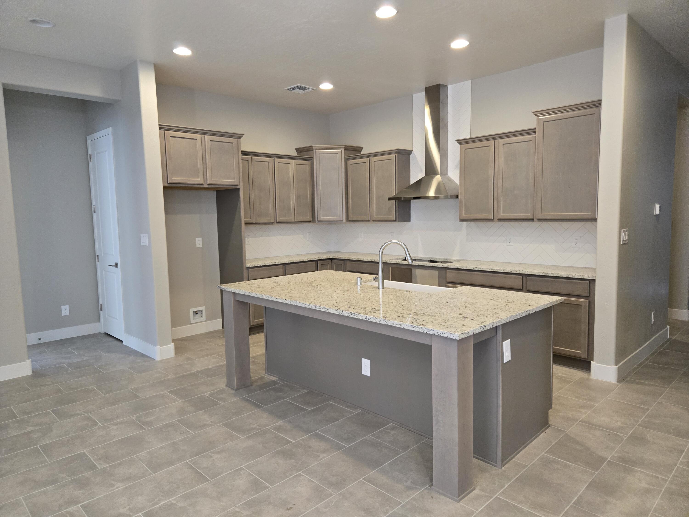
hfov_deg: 73.9
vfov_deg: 58.9
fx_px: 458
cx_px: 344
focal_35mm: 23
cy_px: 258
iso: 500
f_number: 1.8
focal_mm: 5.4
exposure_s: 1/120
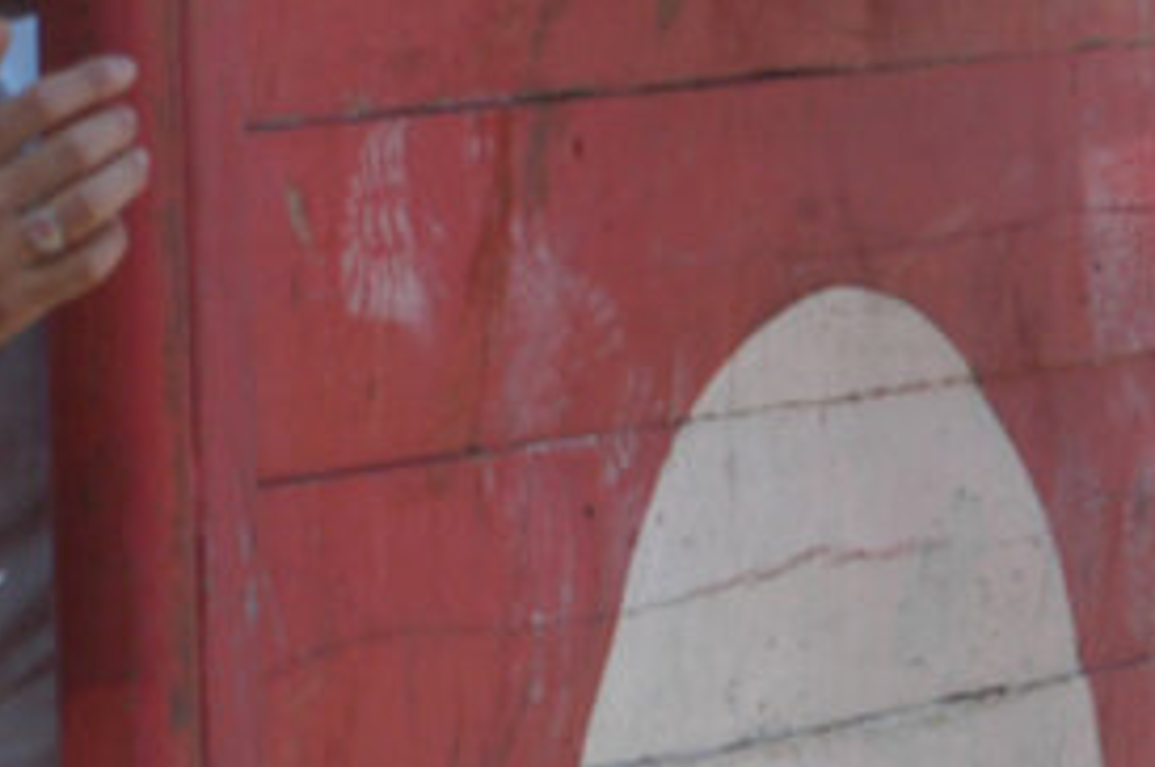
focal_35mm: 474
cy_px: 164
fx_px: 15189
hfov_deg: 4.3
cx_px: 1865
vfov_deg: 2.9
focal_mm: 80
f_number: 10
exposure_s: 1/320
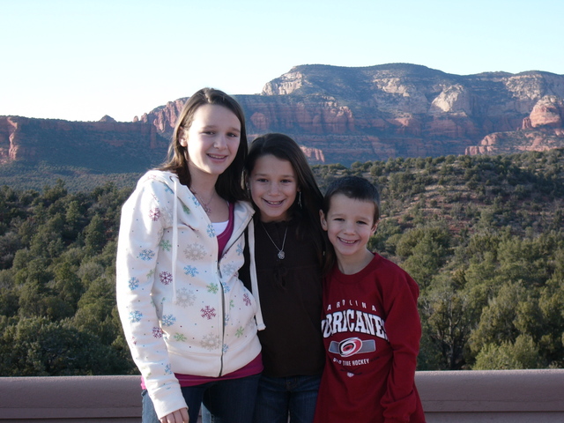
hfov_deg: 24.7
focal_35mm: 79
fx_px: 1287
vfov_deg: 18.7
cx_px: 282
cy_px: 212
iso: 50
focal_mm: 13.1
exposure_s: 1/100
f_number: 4.3
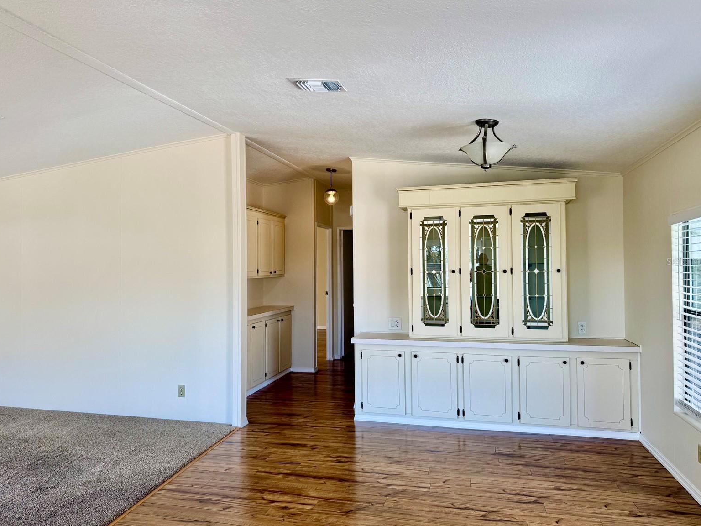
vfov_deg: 54.9
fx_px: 506
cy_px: 261
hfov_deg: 69.4
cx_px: 345
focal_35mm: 25
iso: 50
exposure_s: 1/140
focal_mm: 6.76
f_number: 1.78
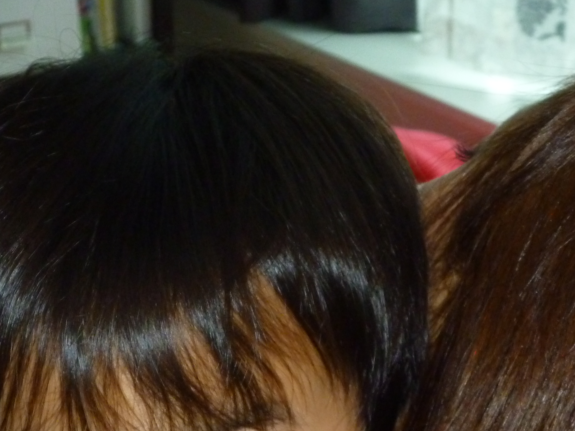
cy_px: 427
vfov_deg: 14.2
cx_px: 448
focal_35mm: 103
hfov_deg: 18.9
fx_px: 1711
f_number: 4
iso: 400
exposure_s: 1/160
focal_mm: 8.9
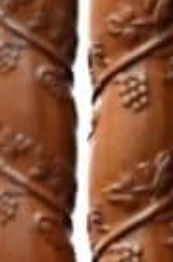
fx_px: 6157
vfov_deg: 2.4
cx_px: 502
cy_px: 946
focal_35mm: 850
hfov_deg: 1.6
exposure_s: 1/320
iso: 1600
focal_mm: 77
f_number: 4
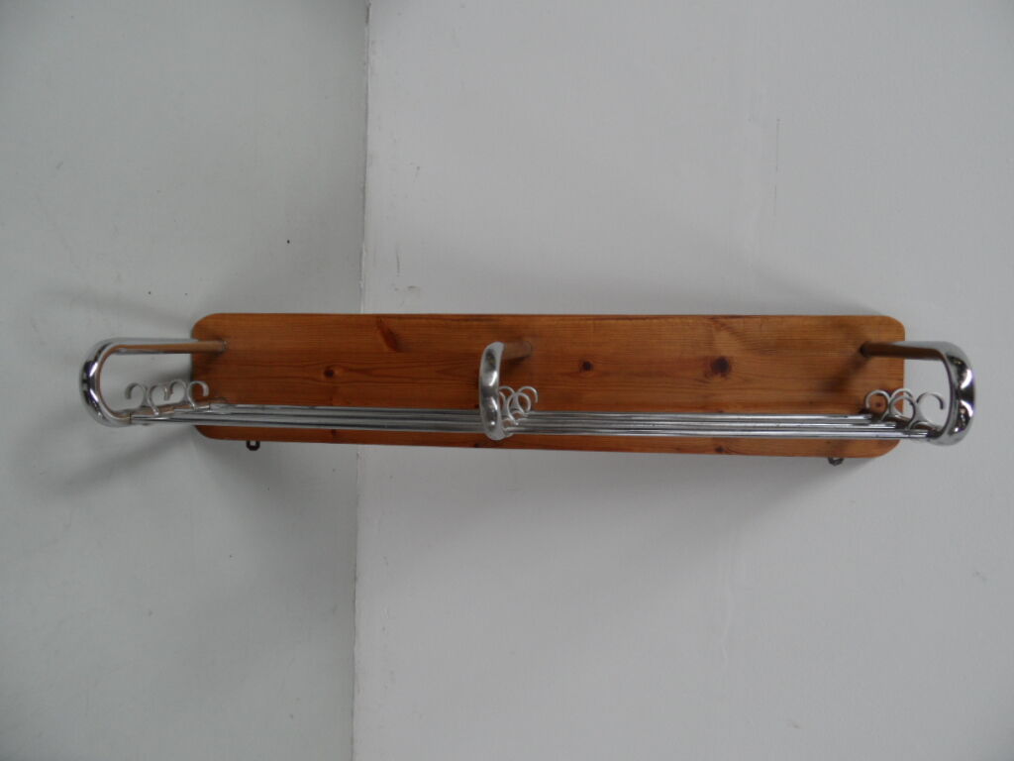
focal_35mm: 24
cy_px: 380
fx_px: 703
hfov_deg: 71.6
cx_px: 507
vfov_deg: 56.8
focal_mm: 3.9
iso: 80
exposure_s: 1/90
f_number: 3.2
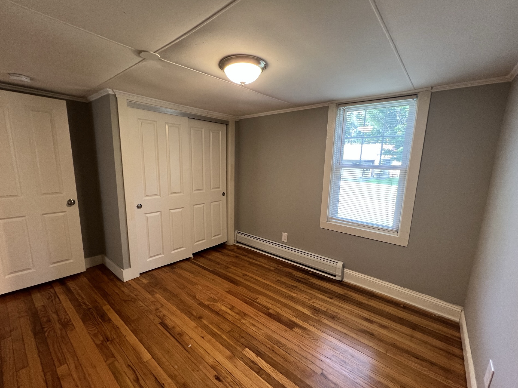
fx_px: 209
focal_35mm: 14
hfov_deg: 102.1
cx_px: 258
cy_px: 201
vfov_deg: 85.6
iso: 125
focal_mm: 1.57
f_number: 1.8
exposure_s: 1/60
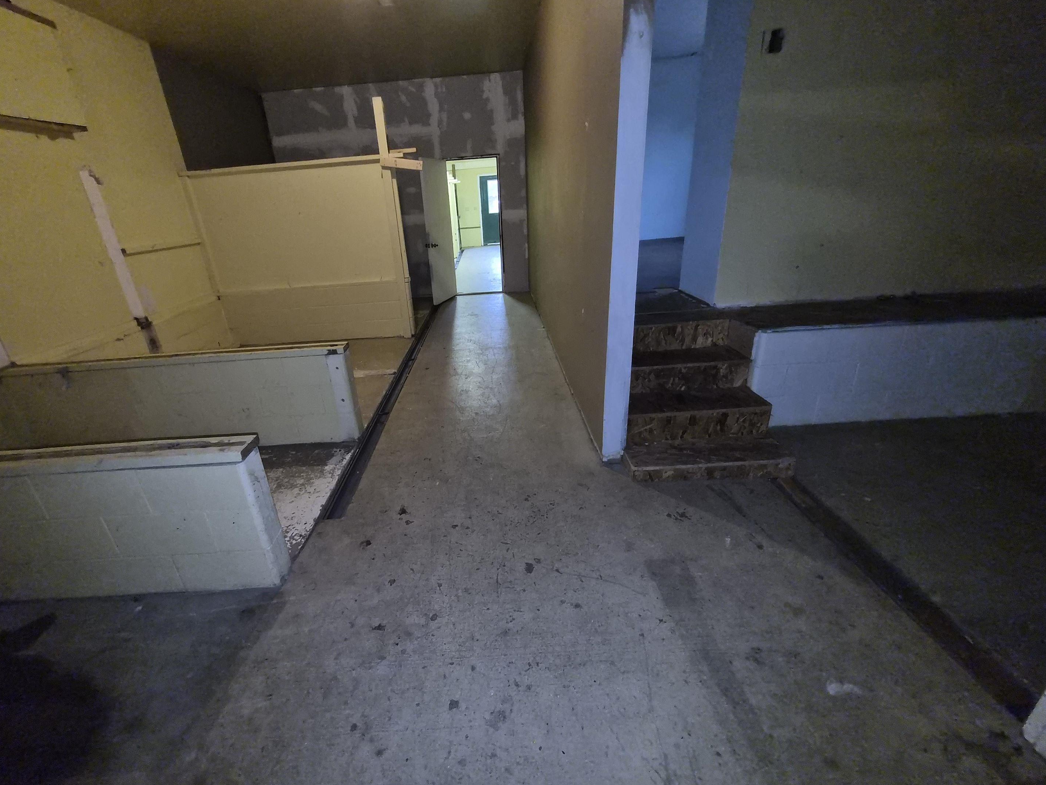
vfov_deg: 85.6
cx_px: 496
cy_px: 379
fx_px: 423
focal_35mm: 14
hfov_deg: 102.0
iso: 320
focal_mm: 1.7
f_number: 2.2
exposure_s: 1/41
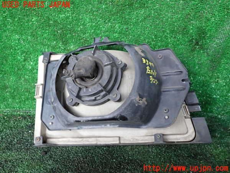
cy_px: 86
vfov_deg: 46.8
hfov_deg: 60.0
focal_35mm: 30
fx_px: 199
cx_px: 115
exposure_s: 1/30
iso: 500
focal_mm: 5.4
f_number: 2.3
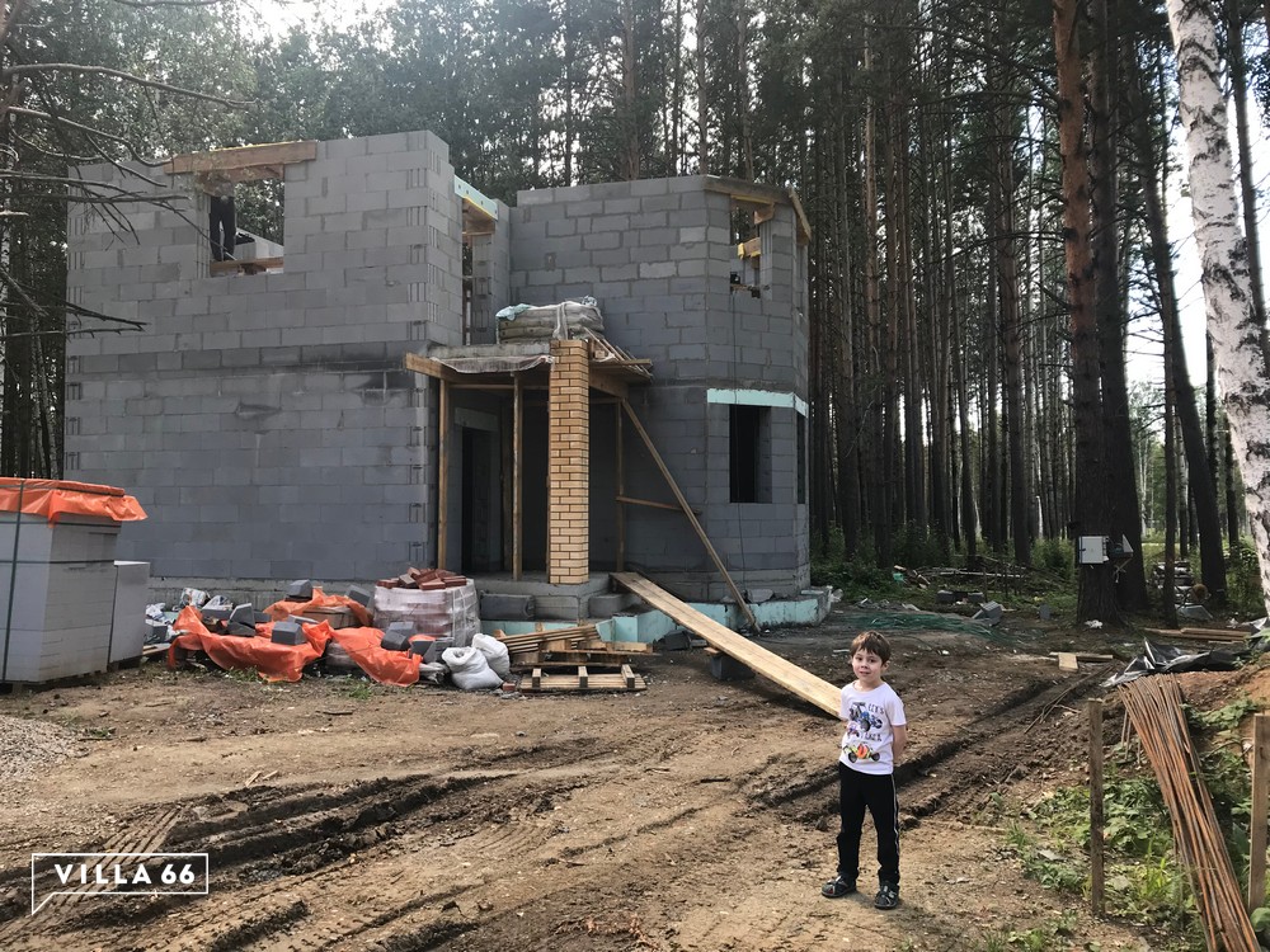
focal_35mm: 28
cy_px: 476
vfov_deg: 49.7
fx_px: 1027
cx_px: 635
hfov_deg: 63.4
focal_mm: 3.99
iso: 20
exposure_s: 1/307
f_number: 1.8
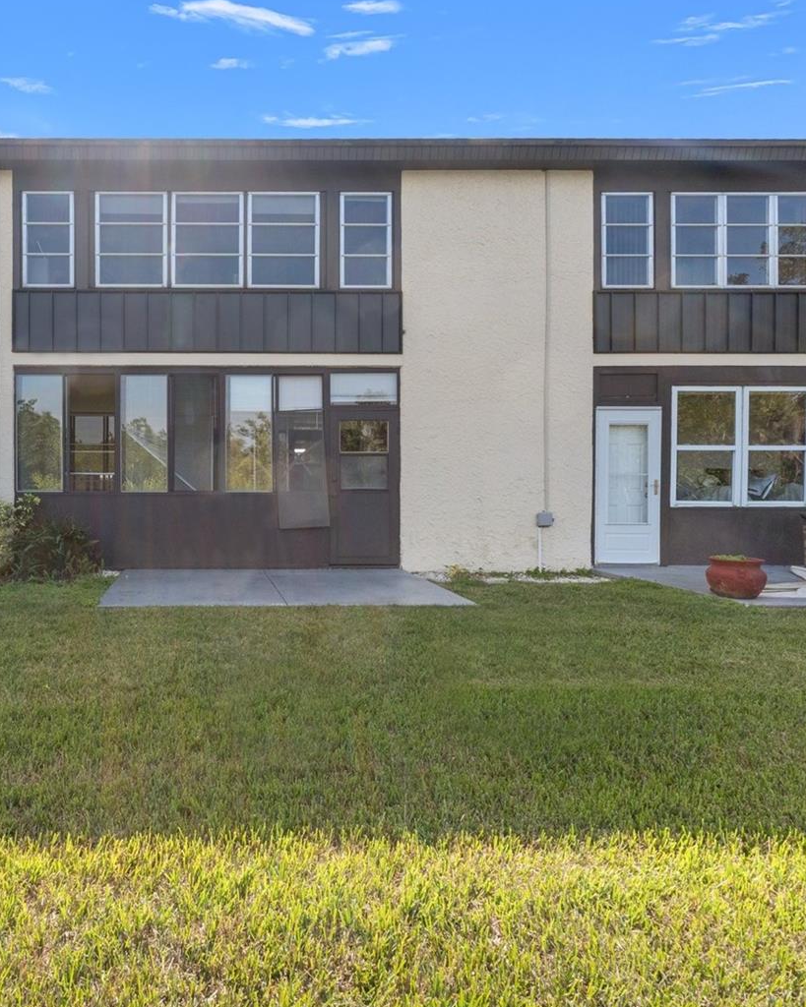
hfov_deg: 59.7
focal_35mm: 22
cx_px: 200
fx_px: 656
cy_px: 500
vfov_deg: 75.0
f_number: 8
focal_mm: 10
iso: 400
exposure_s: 1/500
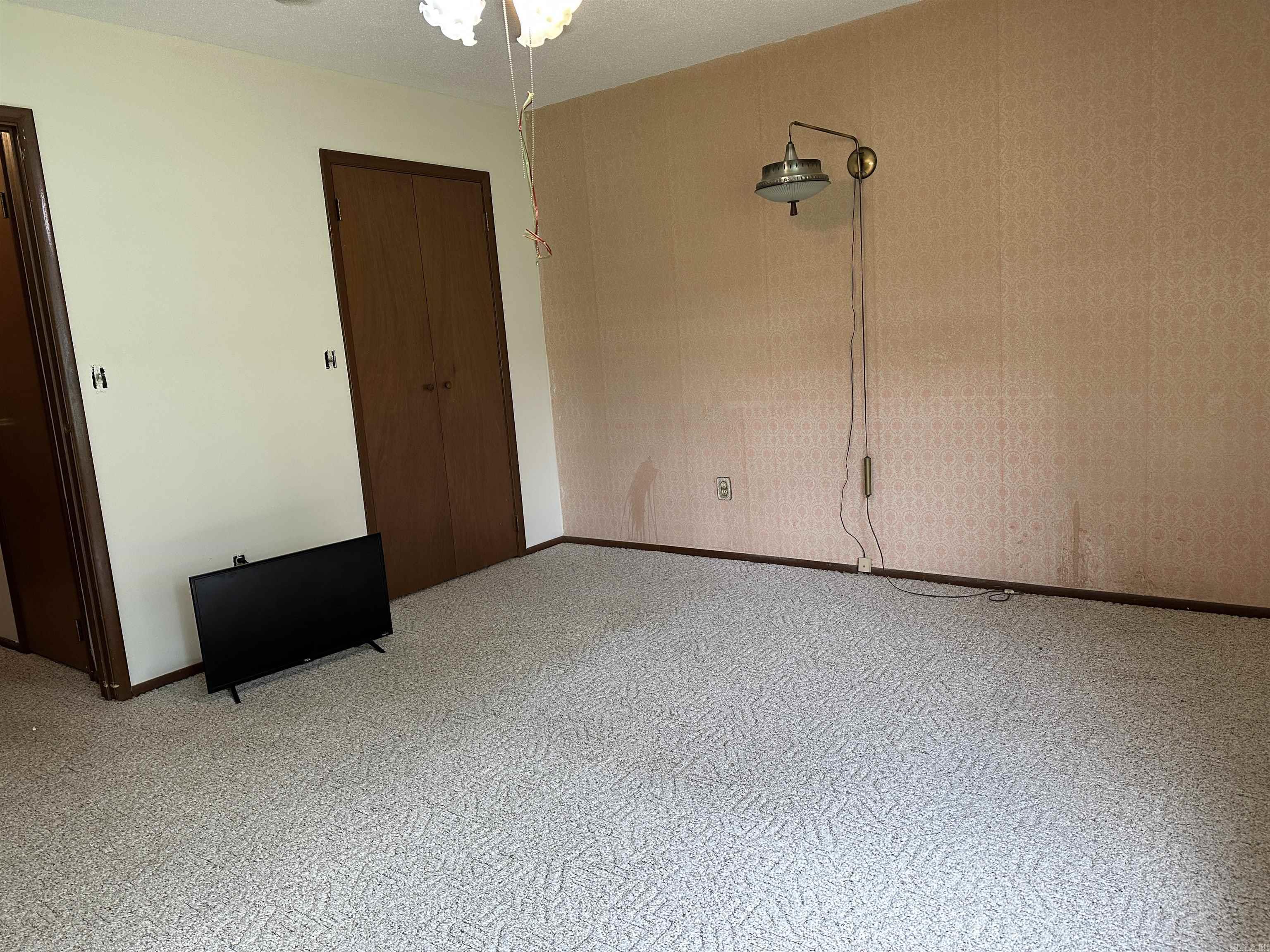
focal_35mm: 24
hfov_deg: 71.6
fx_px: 881
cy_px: 476
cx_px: 635
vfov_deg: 56.8
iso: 160
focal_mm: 6.86
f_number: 1.78
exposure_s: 1/120
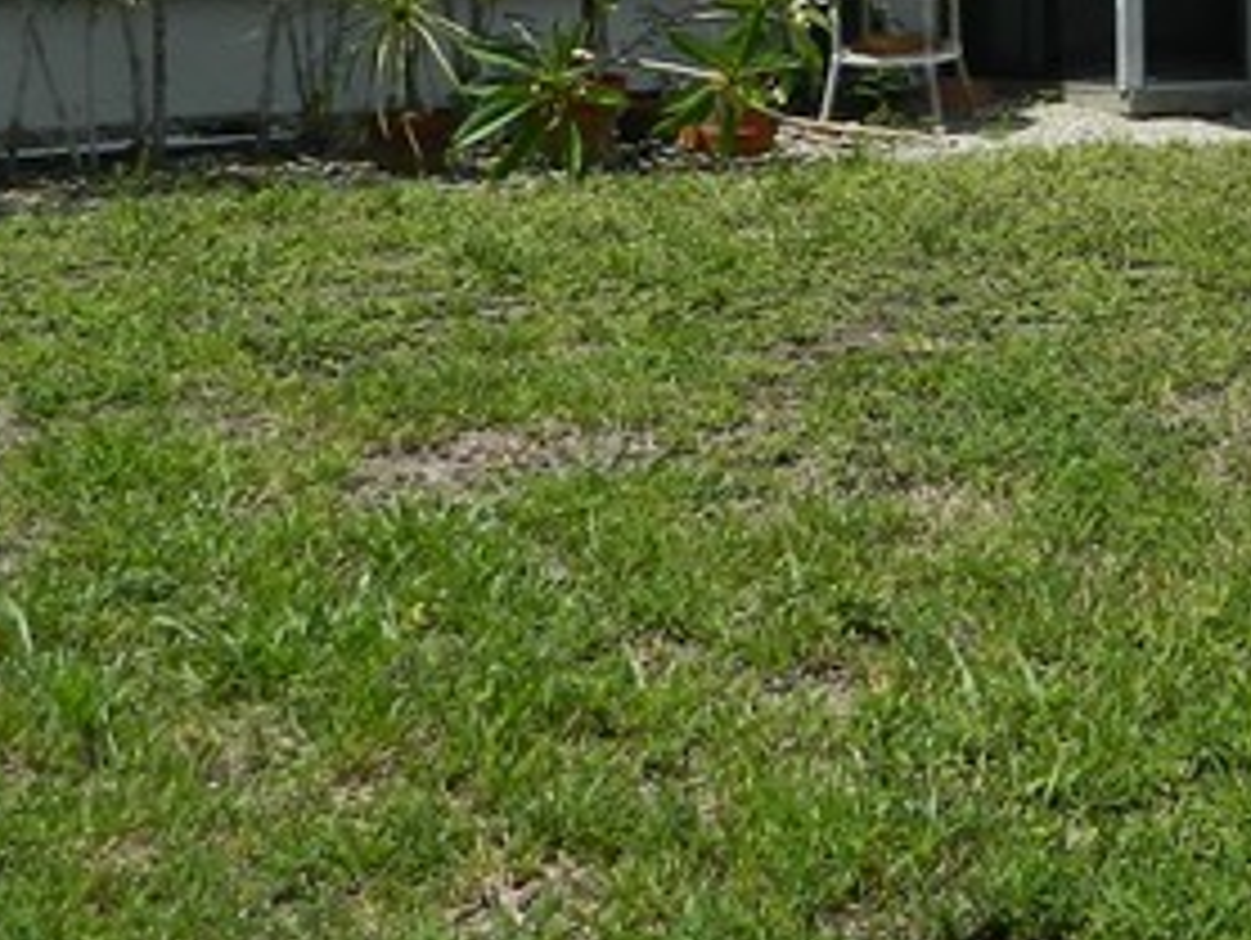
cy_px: -162
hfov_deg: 20.5
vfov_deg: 15.5
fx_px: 3328
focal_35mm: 92
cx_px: 1300
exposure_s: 1/250
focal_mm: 4.5
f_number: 8.7
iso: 80
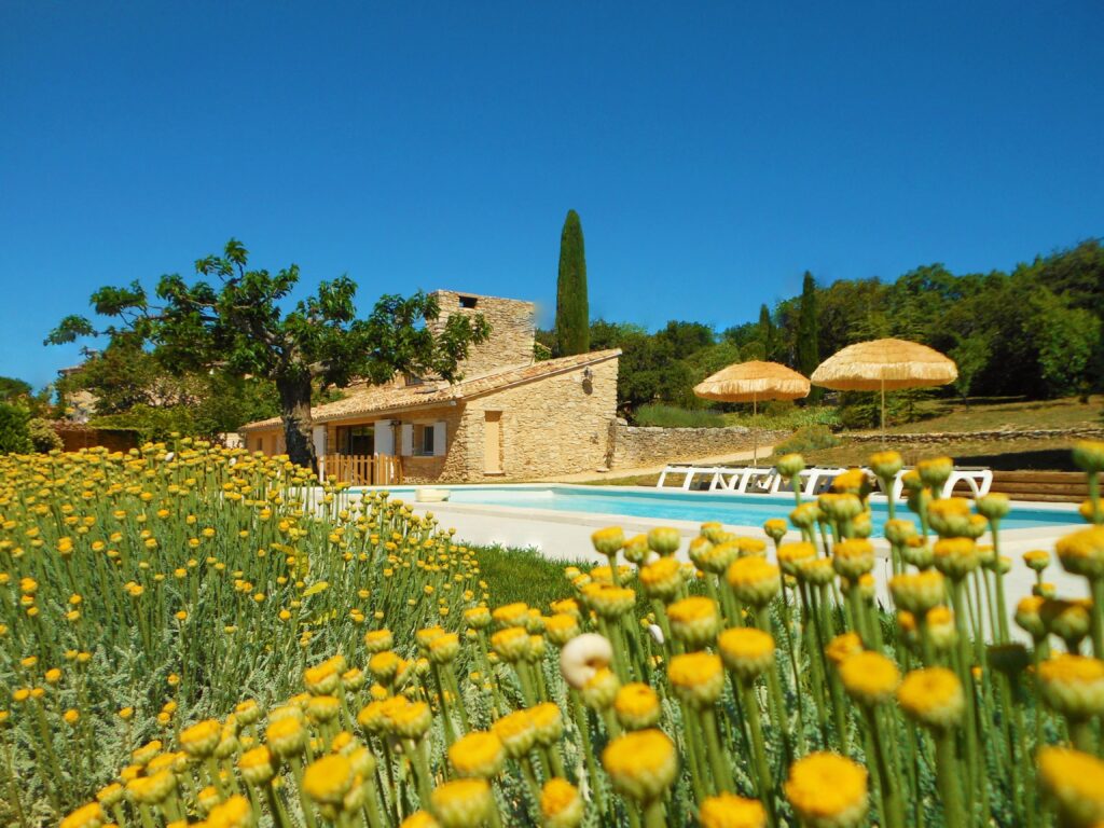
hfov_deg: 69.4
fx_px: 797
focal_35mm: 25
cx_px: 552
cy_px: 414
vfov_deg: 54.9
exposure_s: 1/1500
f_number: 3.2
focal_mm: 4.5
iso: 80
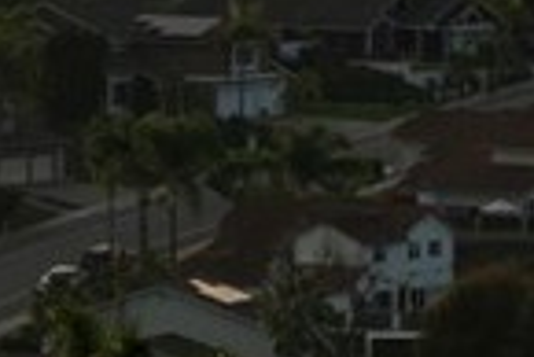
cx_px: -258
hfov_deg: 2.8
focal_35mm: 741
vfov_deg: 1.9
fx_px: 11002
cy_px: -495
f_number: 7.1
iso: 100
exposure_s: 1/500
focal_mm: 105
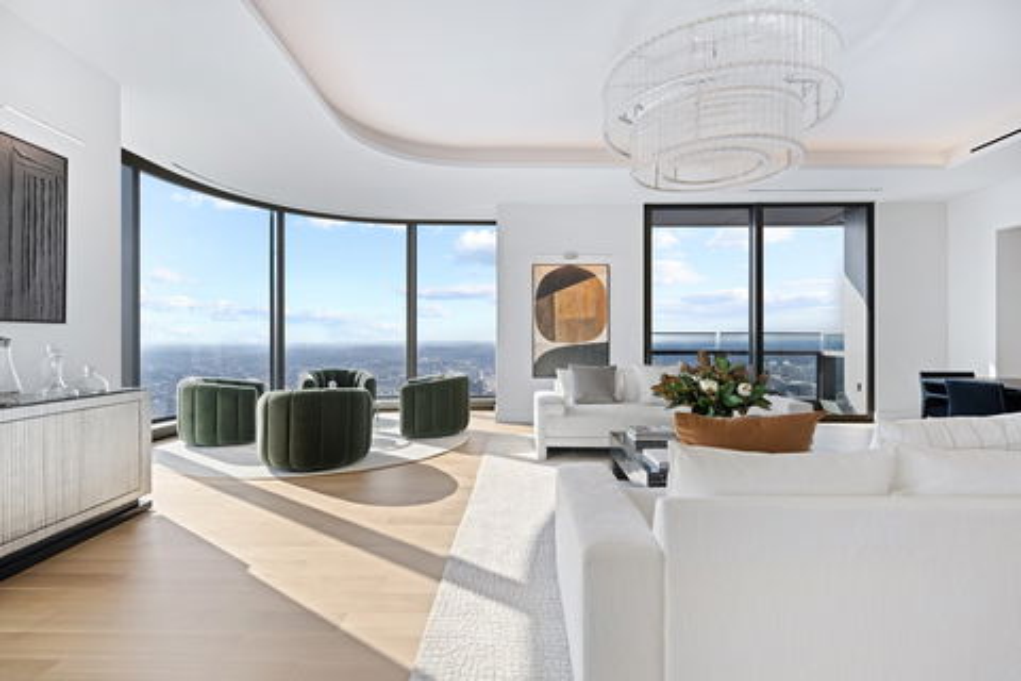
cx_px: 510
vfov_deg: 73.7
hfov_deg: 96.7
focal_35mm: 16
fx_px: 454
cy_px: 340
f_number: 5.6
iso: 100
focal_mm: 16
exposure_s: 1/30
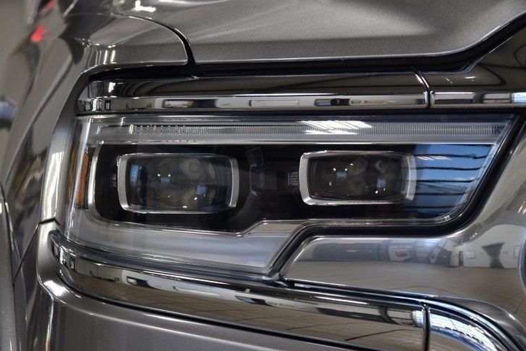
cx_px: 231
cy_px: 175
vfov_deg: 9.2
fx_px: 2176
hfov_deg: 13.8
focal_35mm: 149
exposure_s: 1/30
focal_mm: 70
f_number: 7.1
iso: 450
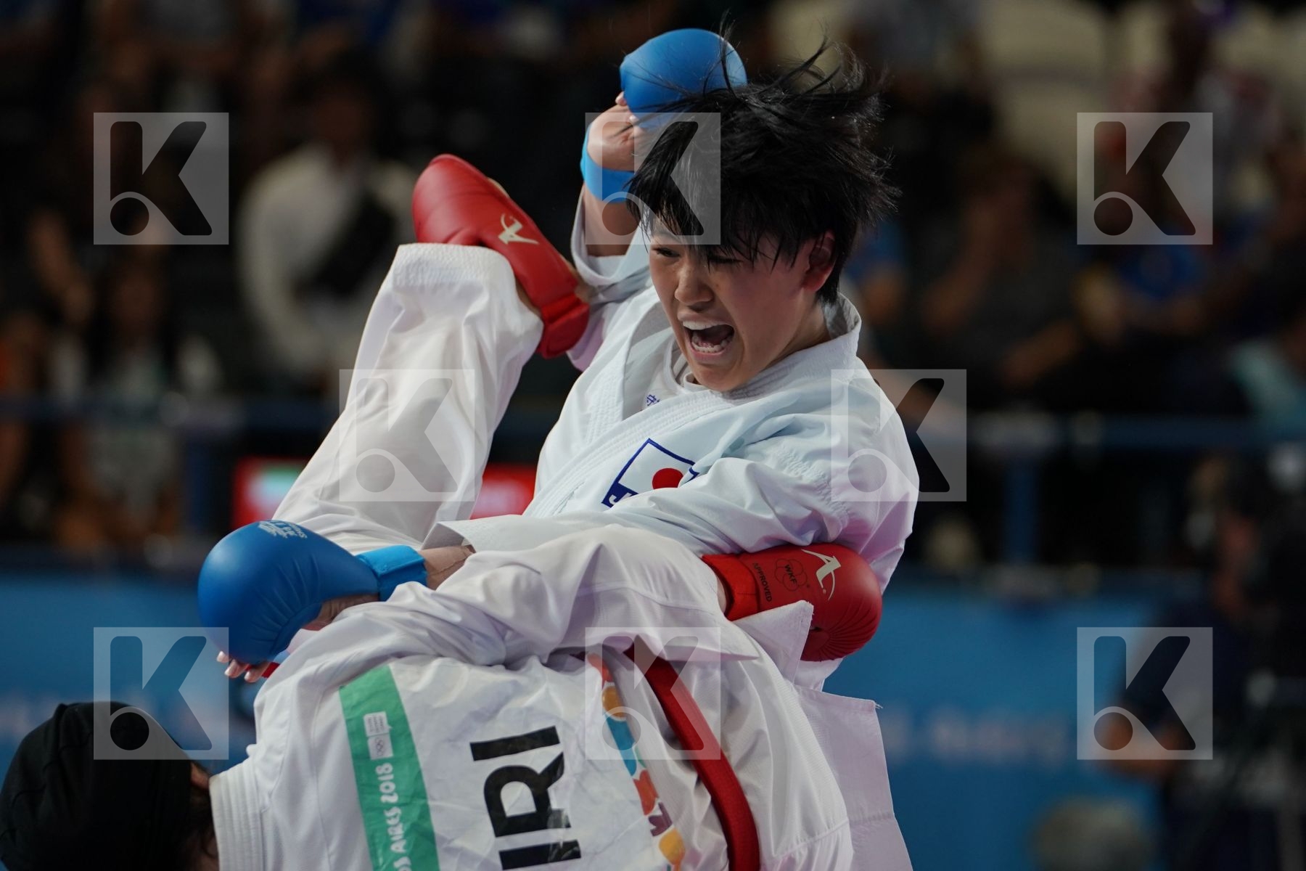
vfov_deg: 5.8
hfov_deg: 8.7
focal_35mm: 237
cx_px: 653
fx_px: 8597
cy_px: 436
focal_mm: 158
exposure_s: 1/1000
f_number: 2.8
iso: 1000
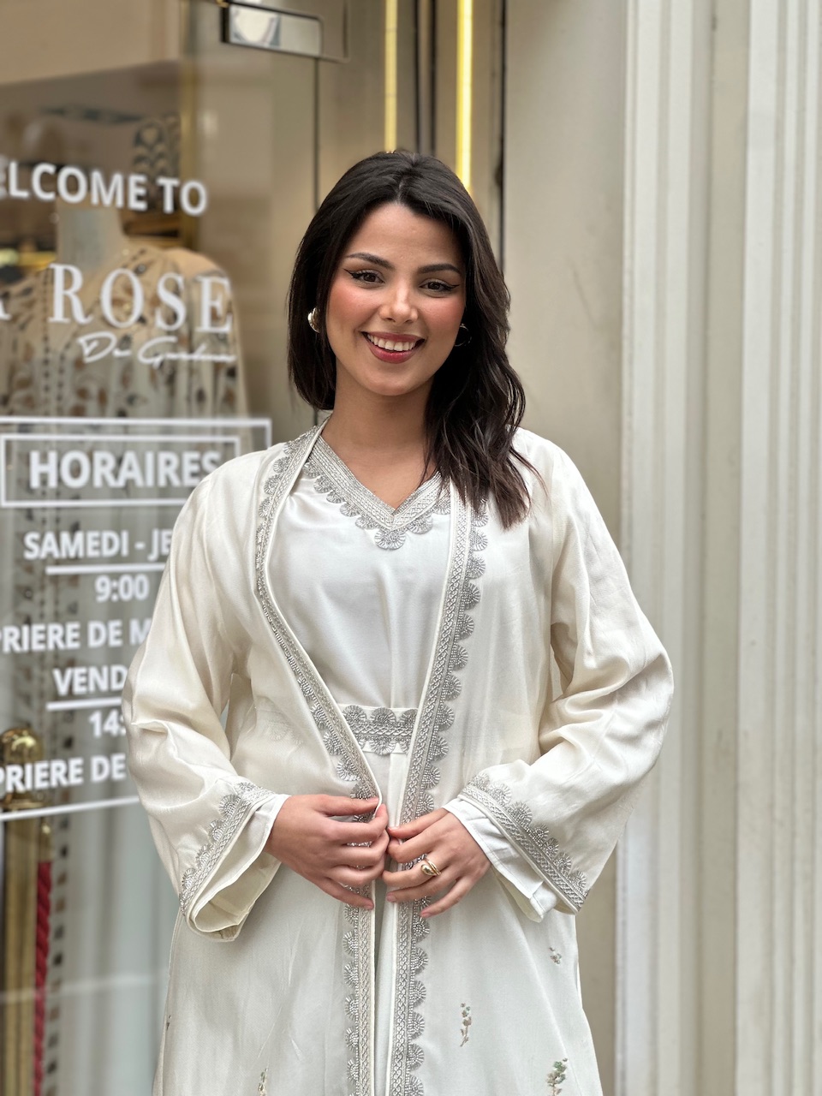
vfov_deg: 25.3
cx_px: 411
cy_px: 548
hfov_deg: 19.1
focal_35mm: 77
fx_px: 2438
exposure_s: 1/323
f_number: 2.8
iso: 32
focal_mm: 9
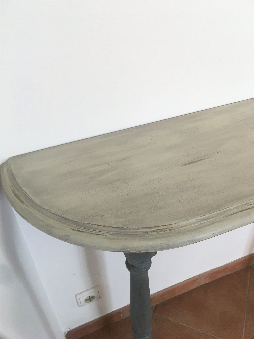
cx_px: 127
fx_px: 284
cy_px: 170
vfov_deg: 61.7
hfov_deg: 48.2
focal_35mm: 29
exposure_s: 1/33
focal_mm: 4.15
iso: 32
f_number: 2.2
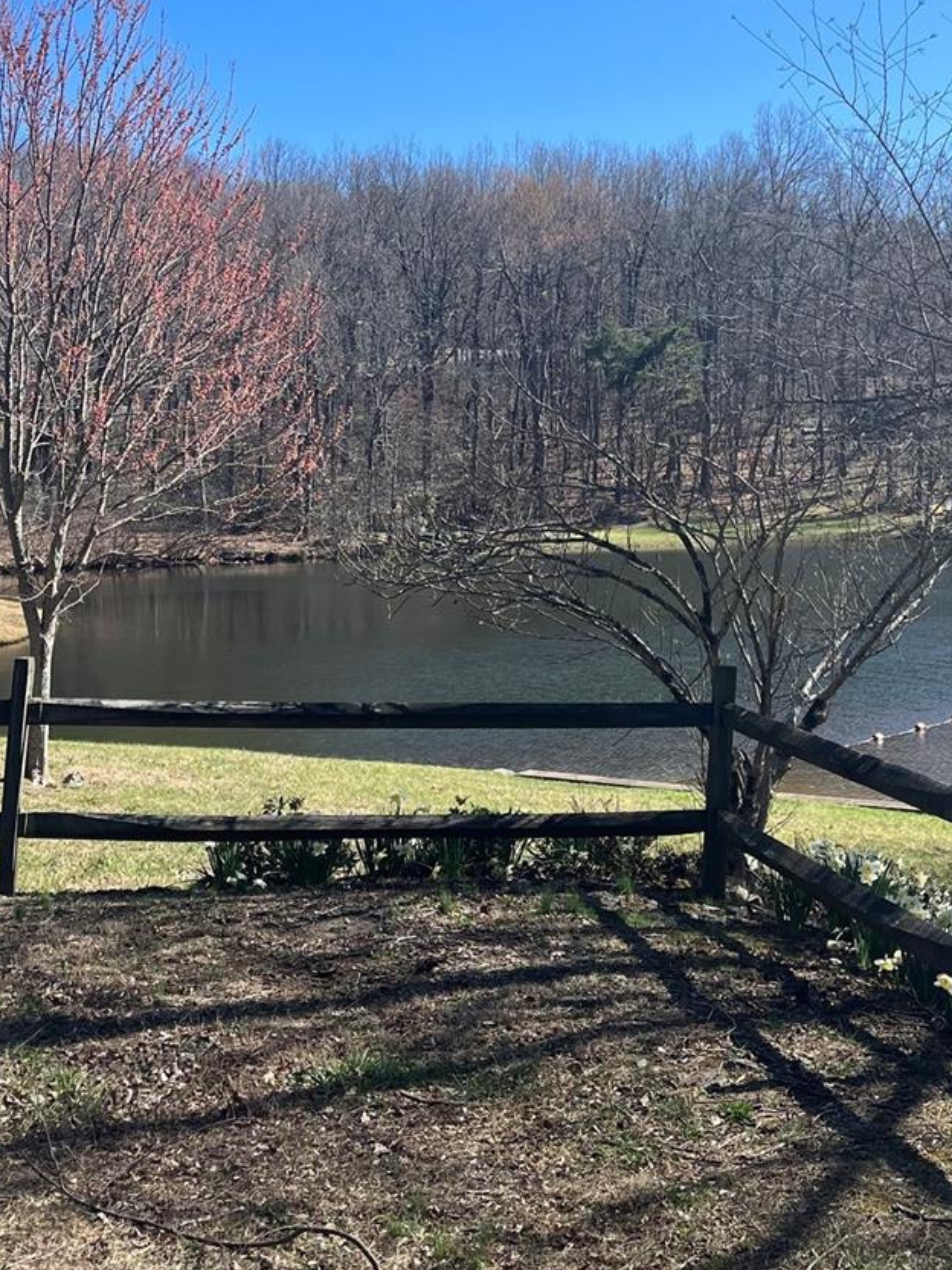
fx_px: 1760
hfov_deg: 29.8
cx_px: 712
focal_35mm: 48
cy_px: 395
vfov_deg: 39.1
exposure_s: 1/2309
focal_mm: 5.1
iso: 50
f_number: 1.6
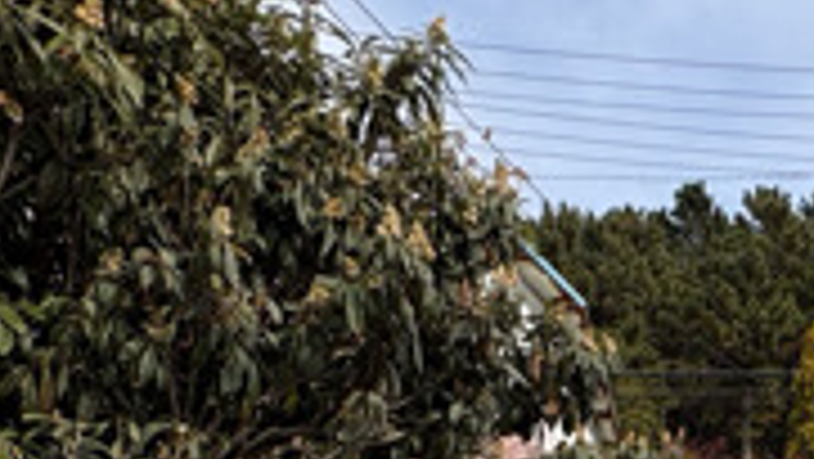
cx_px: 886
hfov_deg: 33.7
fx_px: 1166
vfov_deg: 15.8
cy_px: 990
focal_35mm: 54
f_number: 2.2
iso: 40
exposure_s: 1/1094
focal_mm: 2.22
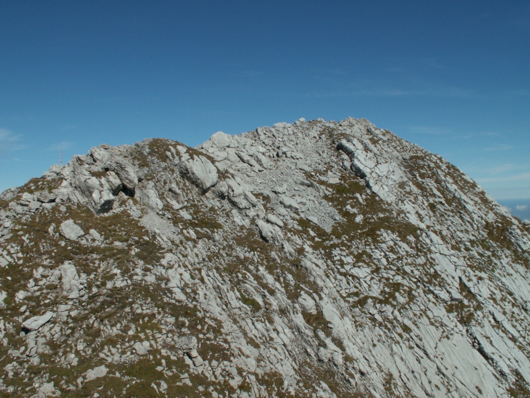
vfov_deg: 40.7
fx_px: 536
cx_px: 265
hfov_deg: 52.6
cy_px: 199
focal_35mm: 35
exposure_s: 1/400
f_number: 8
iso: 50
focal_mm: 5.86
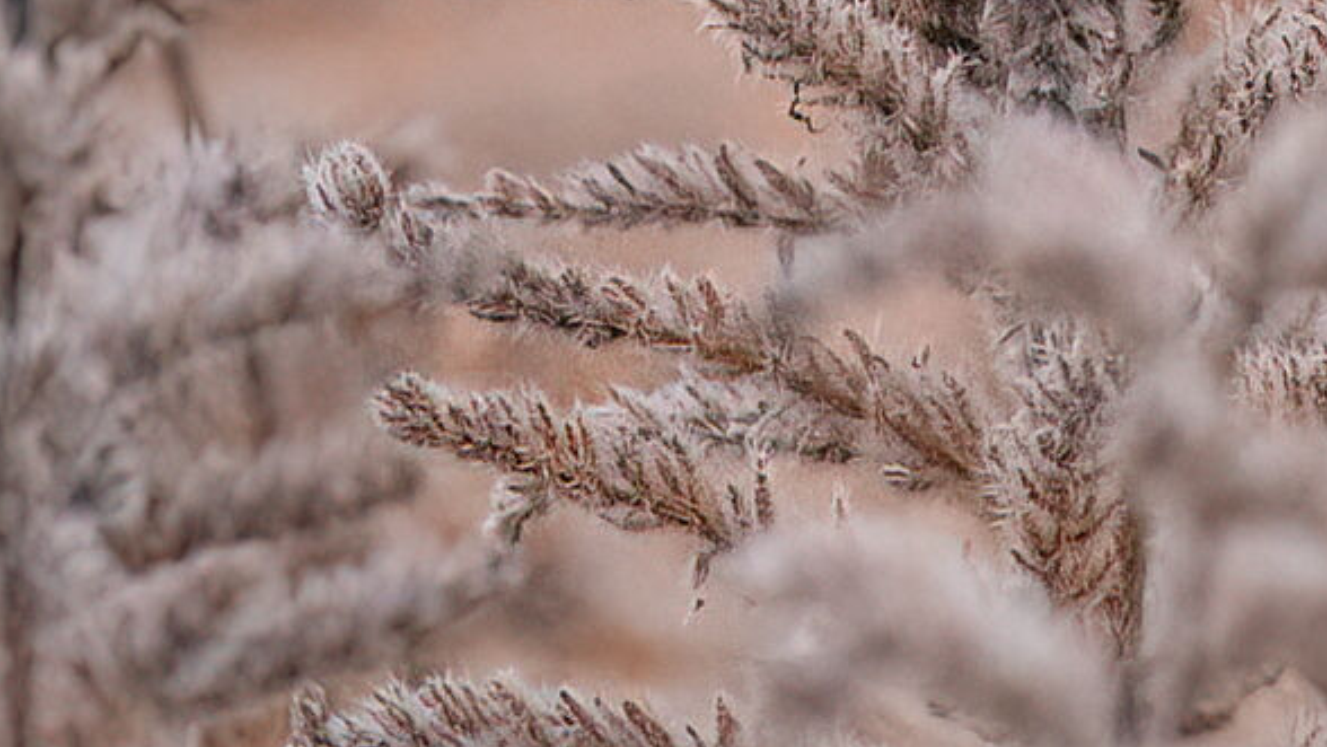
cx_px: 1661
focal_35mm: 2288
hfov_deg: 0.9
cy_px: -603
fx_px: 80522
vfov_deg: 0.5
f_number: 6.3
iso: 10000
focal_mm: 535
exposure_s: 1/20
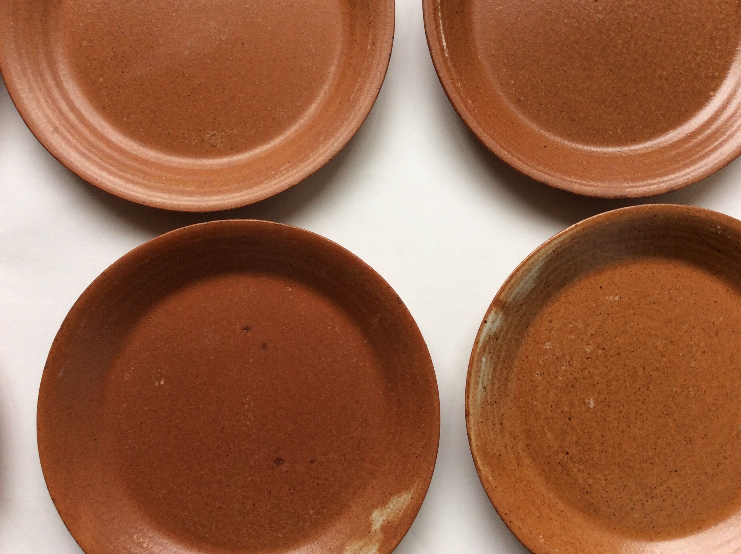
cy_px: 277
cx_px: 370
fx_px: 684
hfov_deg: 56.9
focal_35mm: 32
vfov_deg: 44.1
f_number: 2.4
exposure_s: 1/25
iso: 50
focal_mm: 3.3
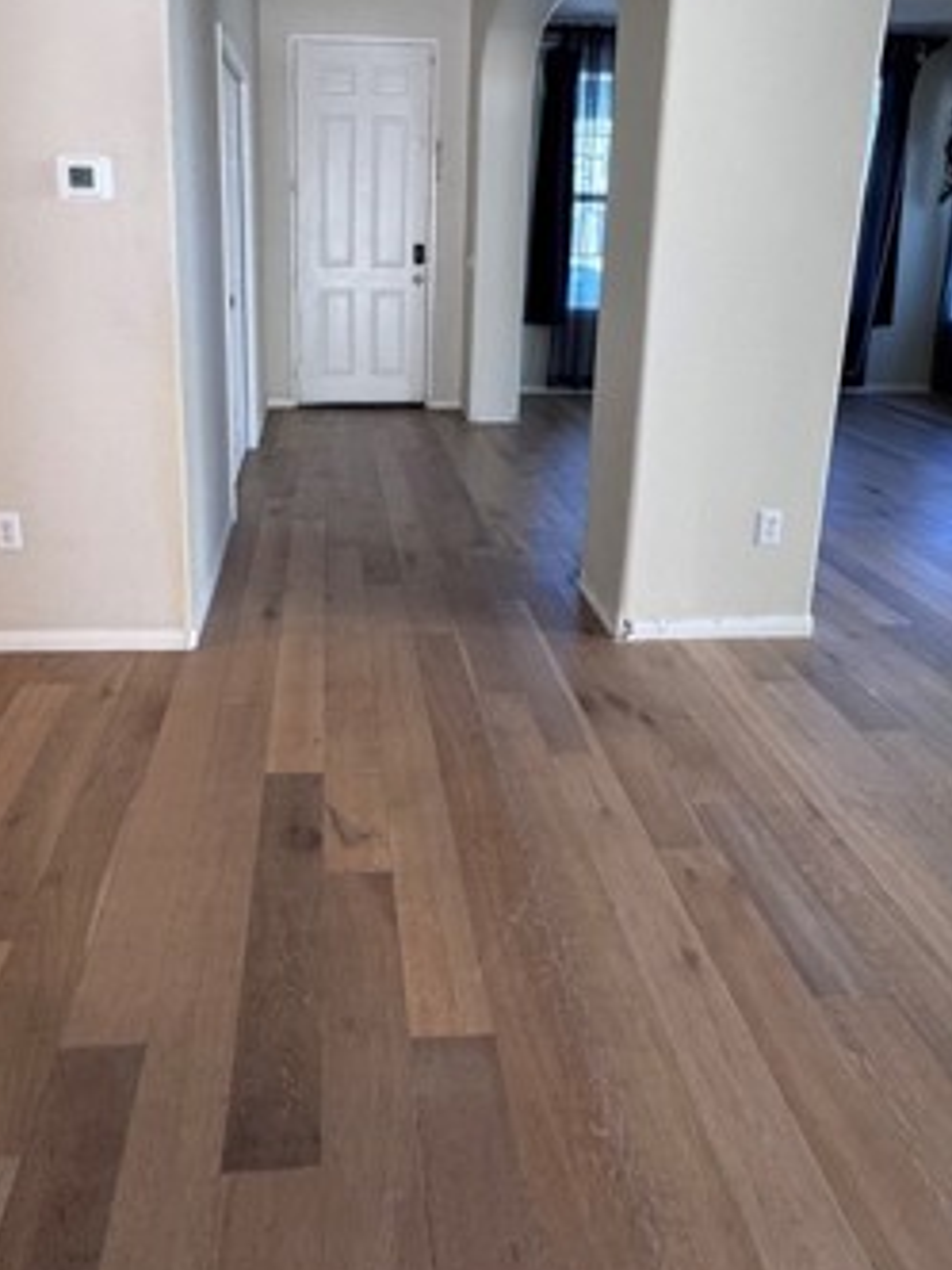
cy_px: 467
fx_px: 990
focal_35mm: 27
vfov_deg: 64.3
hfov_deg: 51.2
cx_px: 405
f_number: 2.2
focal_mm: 2.22
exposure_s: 1/60
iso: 200
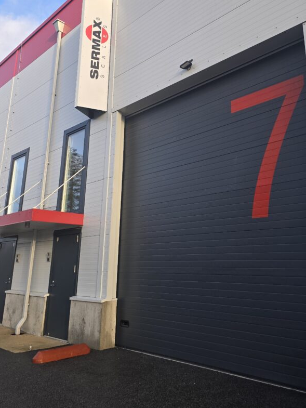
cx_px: 173
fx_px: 353
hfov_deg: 46.7
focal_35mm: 30
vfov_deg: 59.6
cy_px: 171
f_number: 1.7
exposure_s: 1/121
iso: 12
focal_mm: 6.3
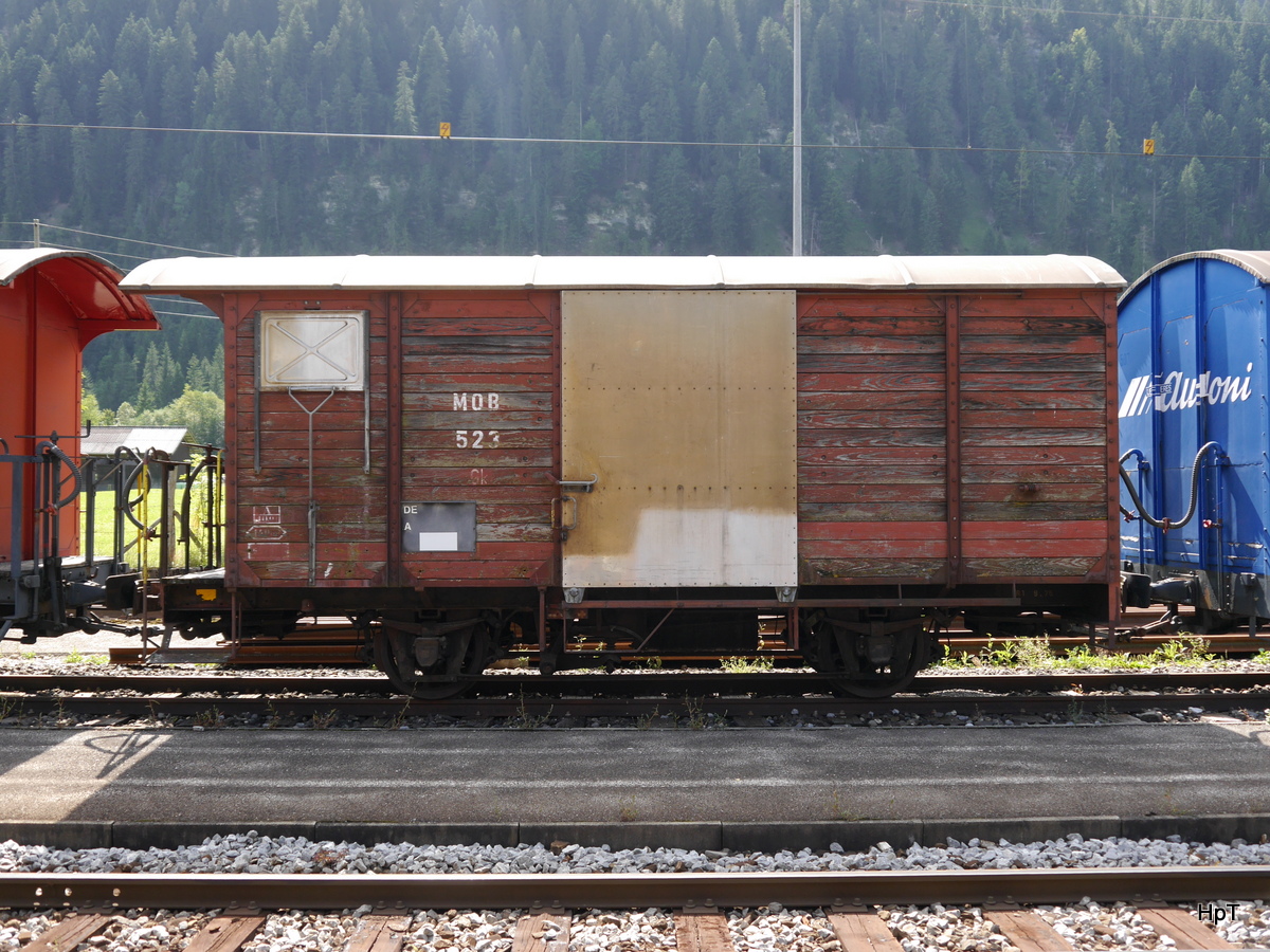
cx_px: 635
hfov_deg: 51.4
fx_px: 1321
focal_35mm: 36
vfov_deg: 39.7
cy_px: 476
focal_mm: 18
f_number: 5
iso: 160
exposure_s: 1/160
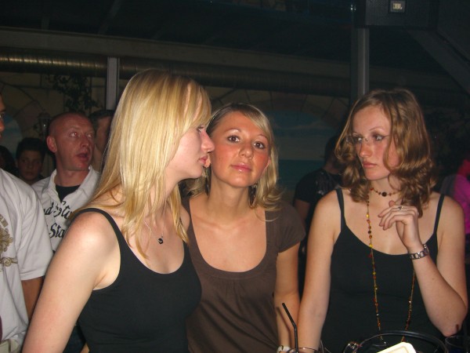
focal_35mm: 38
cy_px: 176
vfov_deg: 37.7
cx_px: 235
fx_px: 516
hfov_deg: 49.0
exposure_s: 1/60
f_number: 2.8
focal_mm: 7.9
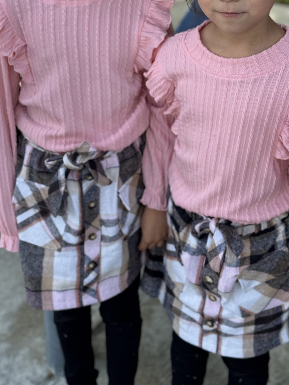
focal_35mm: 70
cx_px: 168
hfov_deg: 21.0
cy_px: 108
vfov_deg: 27.5
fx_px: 779
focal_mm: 6.76
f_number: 1.78
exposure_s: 1/604
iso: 64
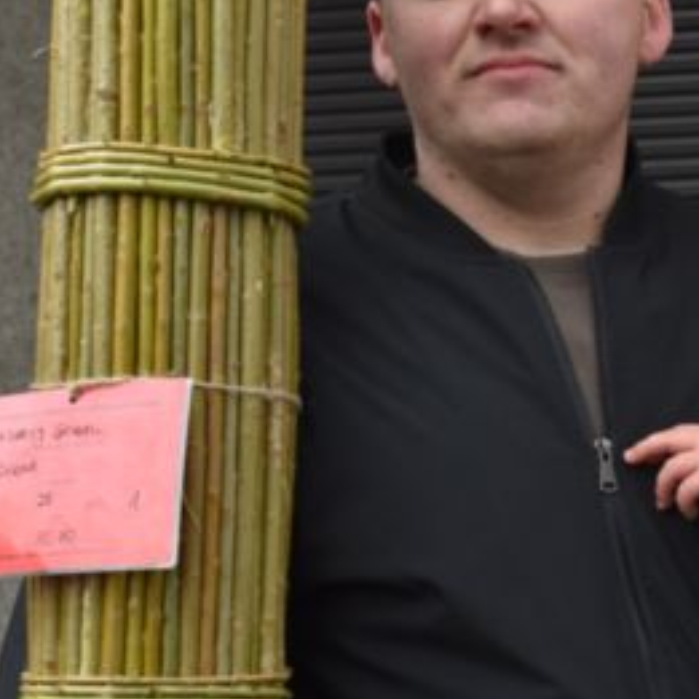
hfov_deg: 14.4
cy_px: 462
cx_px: 616
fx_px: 2741
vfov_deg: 14.5
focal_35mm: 120
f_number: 6.3
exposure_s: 1/160
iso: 400
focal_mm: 24
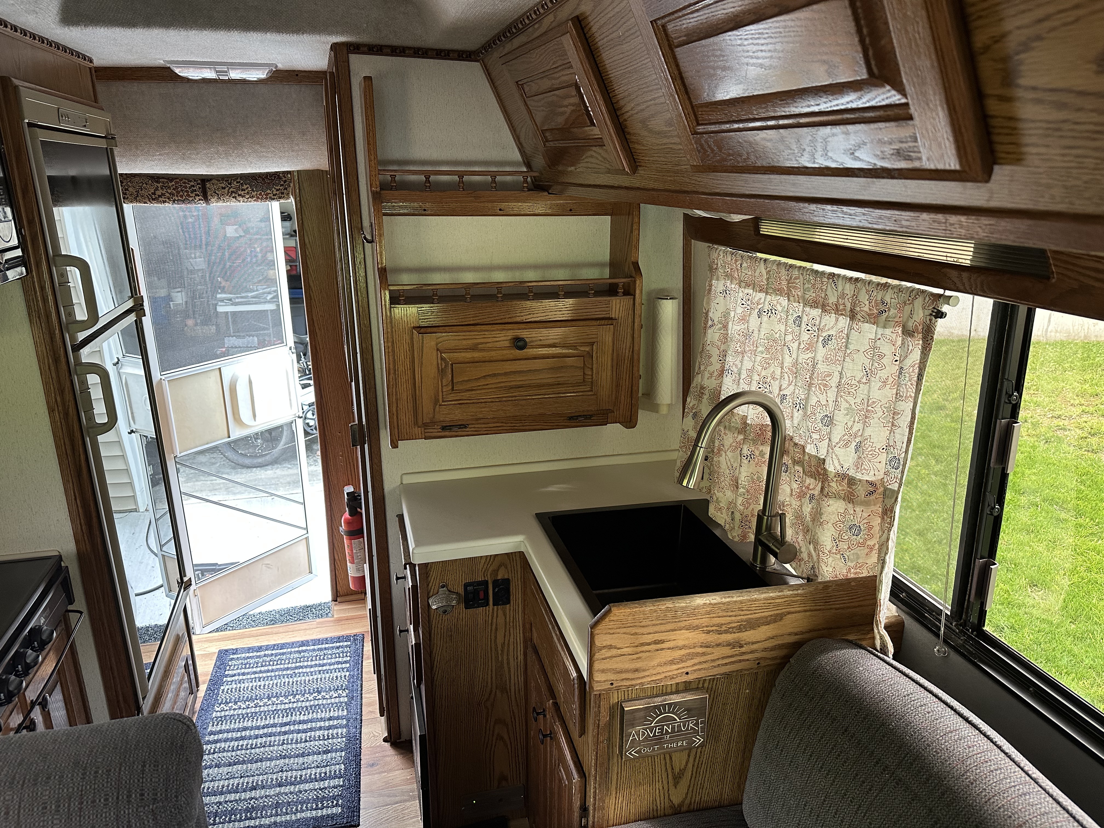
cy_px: 414
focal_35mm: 24
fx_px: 765
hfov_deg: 71.6
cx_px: 552
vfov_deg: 56.8
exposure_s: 1/112
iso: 250
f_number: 1.78
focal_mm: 6.86
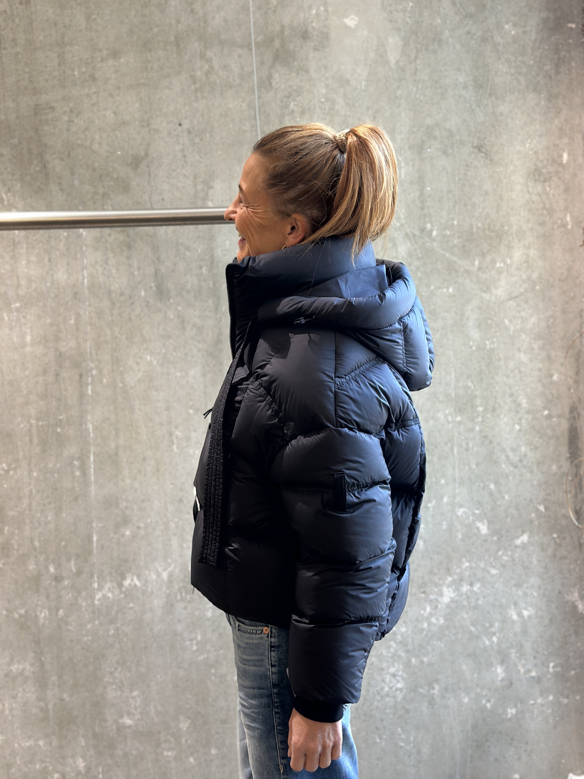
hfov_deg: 30.3
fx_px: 1080
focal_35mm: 48
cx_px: 292
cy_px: 390
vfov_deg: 39.7
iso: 160
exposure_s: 1/100
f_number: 1.78
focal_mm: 6.86
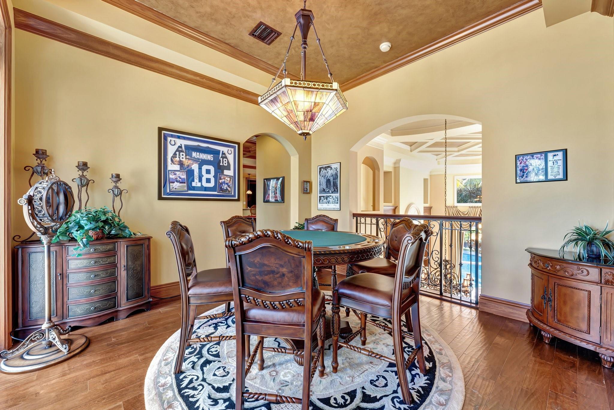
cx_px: 307
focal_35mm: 15
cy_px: 205
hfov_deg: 101.9
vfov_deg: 78.8
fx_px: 249
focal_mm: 14.6
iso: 400
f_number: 8
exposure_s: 1/2.5
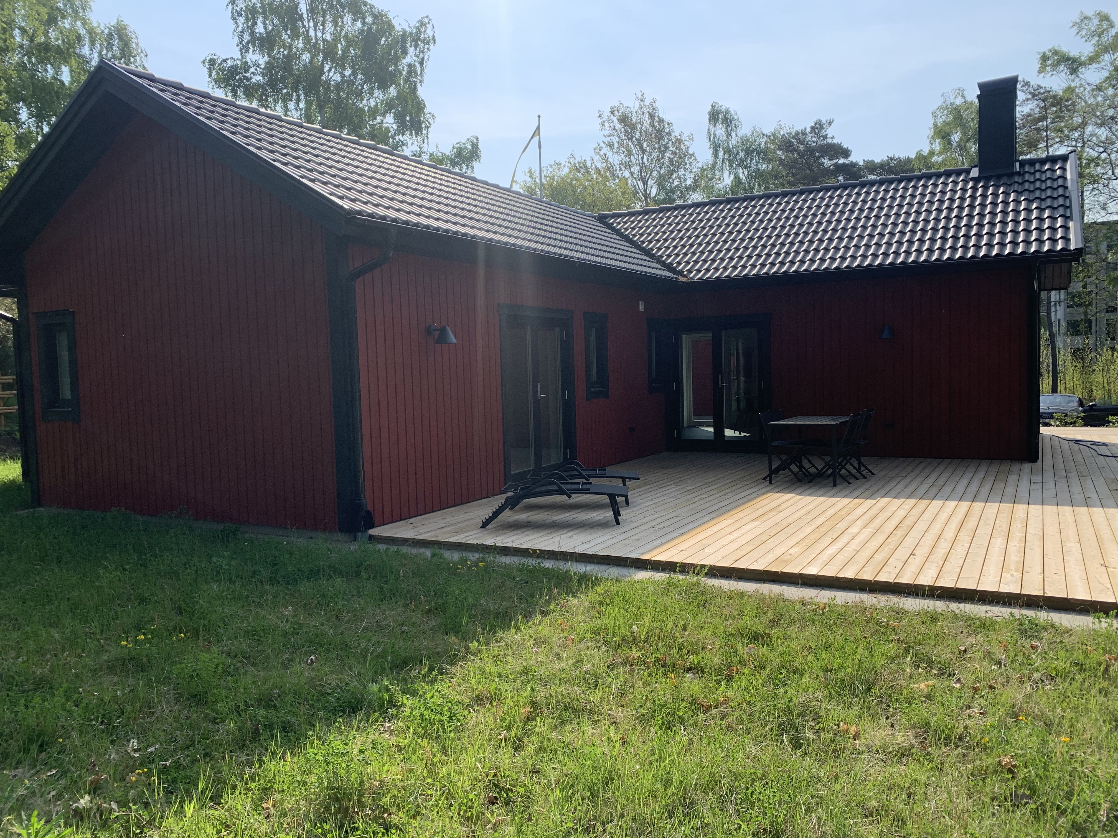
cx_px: 559
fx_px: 840
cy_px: 419
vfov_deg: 53.1
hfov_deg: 67.3
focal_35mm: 26
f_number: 1.8
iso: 25
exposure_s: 1/1880
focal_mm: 4.25
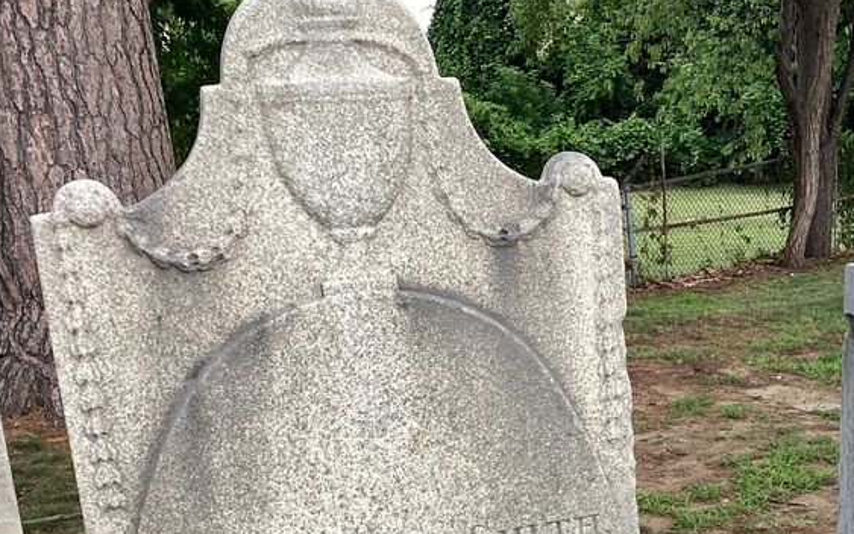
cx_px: 672
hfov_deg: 35.2
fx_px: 1303
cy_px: 490
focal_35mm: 56
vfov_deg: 22.5
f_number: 2.4
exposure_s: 1/154
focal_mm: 3.3
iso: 25
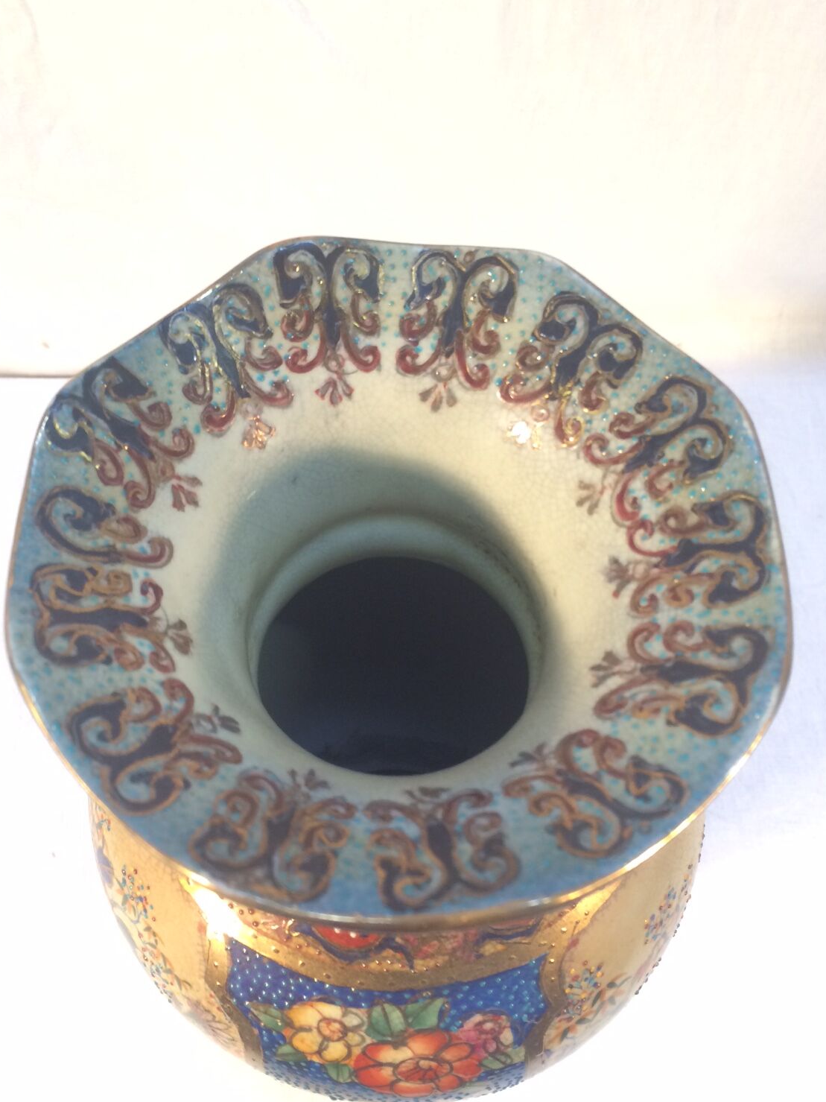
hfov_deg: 44.1
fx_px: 1018
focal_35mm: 32
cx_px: 385
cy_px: 584
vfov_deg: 56.8
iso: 125
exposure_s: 1/33
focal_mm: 4.15
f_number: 2.2
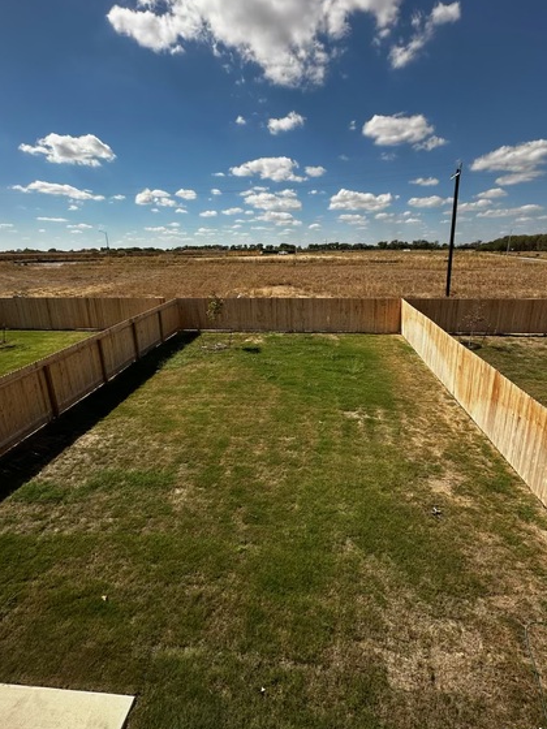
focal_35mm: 16
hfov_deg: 78.0
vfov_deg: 94.4
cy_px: 340
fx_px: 337
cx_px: 292
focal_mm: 2.22
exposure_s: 1/1531
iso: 50
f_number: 2.2
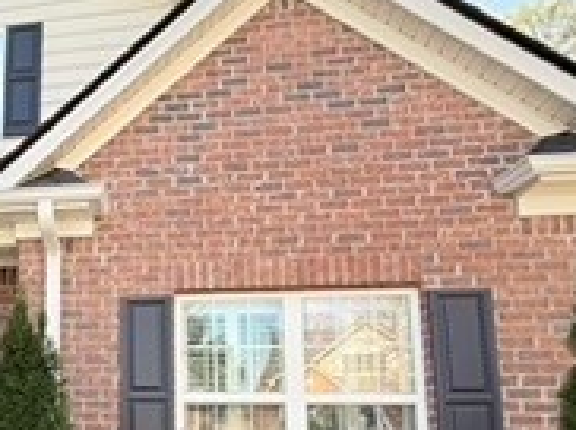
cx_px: 47
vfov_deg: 37.0
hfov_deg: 45.1
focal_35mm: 37
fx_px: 615
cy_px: 354
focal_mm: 2.22
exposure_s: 1/248
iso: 50
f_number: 2.2
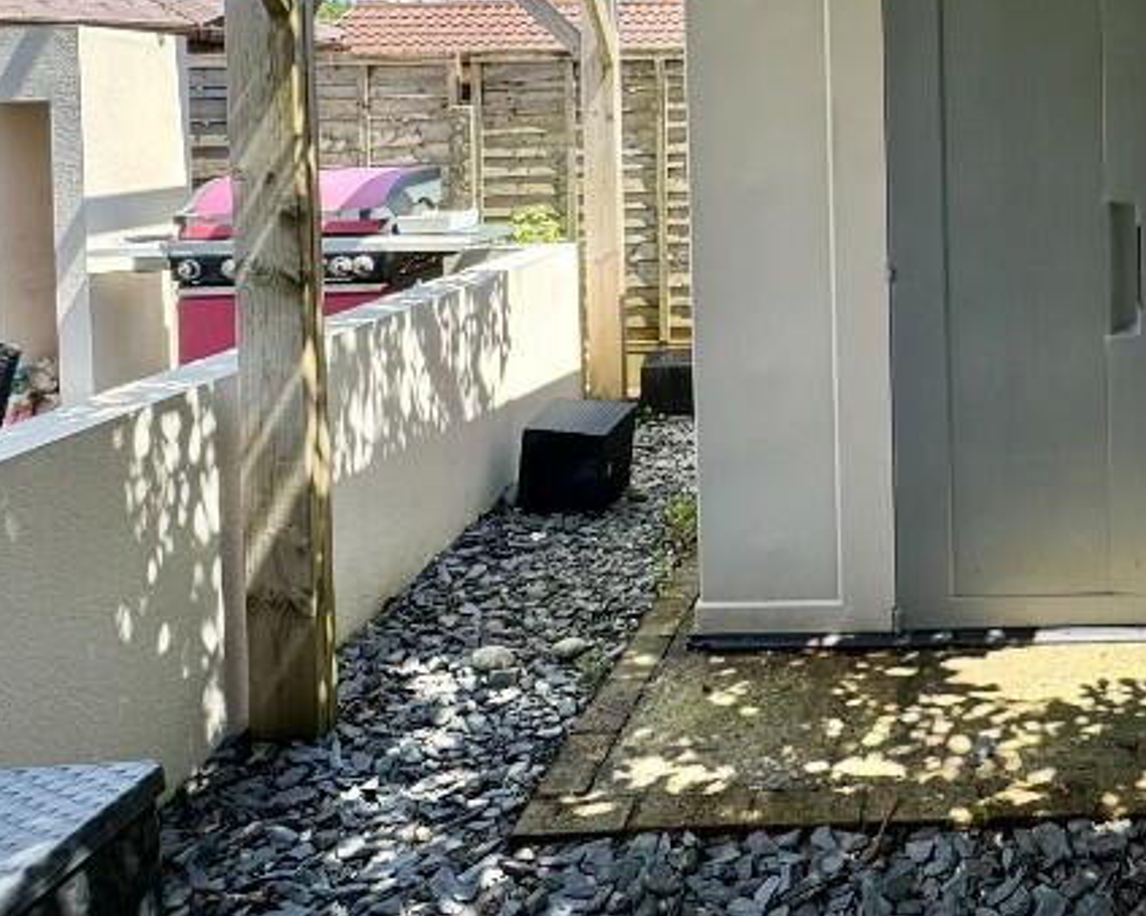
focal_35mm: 33
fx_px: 1119
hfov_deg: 49.6
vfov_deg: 41.9
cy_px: 141
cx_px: 984
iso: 40
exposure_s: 1/192
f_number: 2.2
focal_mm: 2.22
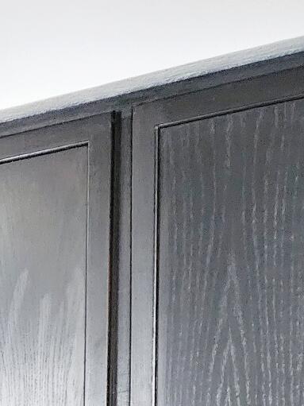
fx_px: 1054
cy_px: 591
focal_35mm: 90
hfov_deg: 15.3
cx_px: -142
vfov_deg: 19.3
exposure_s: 1/120
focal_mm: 6.4
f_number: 1.8
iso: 800
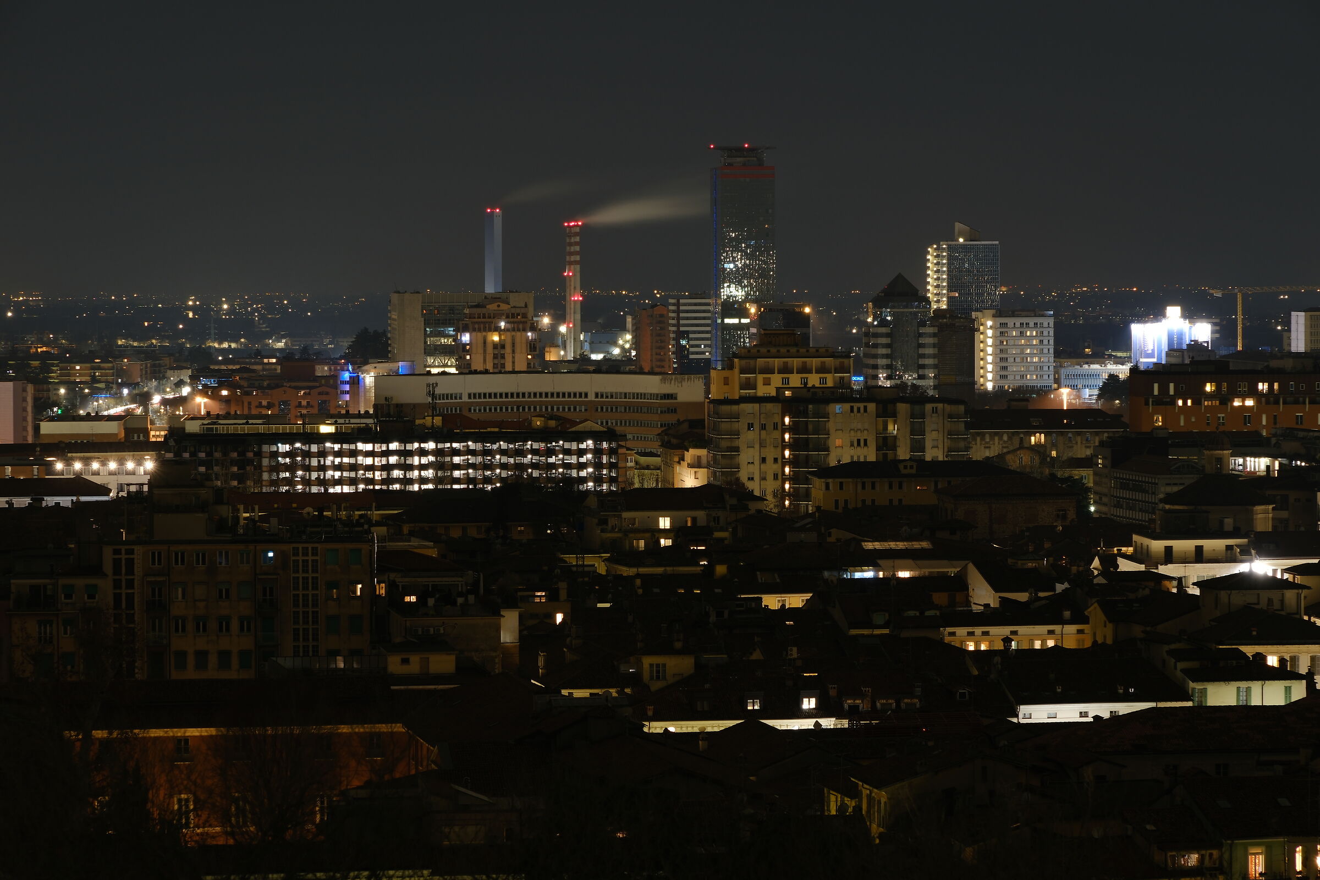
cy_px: 440
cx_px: 660
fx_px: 4400
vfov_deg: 11.4
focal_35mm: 120
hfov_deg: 17.1
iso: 125
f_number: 8
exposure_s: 28
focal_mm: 80
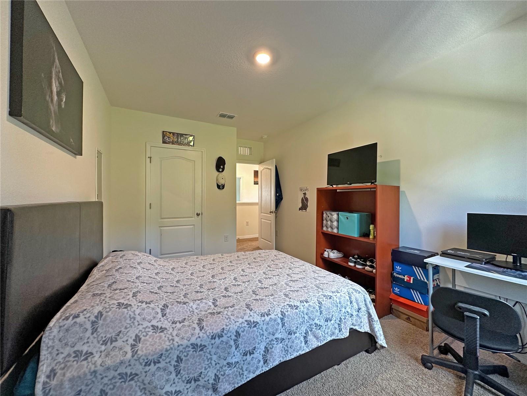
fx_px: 213
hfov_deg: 102.1
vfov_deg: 85.7
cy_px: 198
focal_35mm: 14
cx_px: 264
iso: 250
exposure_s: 1/60
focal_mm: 2.22
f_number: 2.2
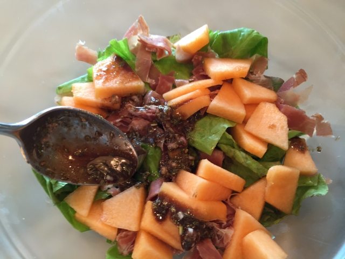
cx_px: 172
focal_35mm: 29
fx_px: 289
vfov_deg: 48.2
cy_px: 130
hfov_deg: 61.7
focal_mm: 4.15
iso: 64
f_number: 2.2
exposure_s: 1/30
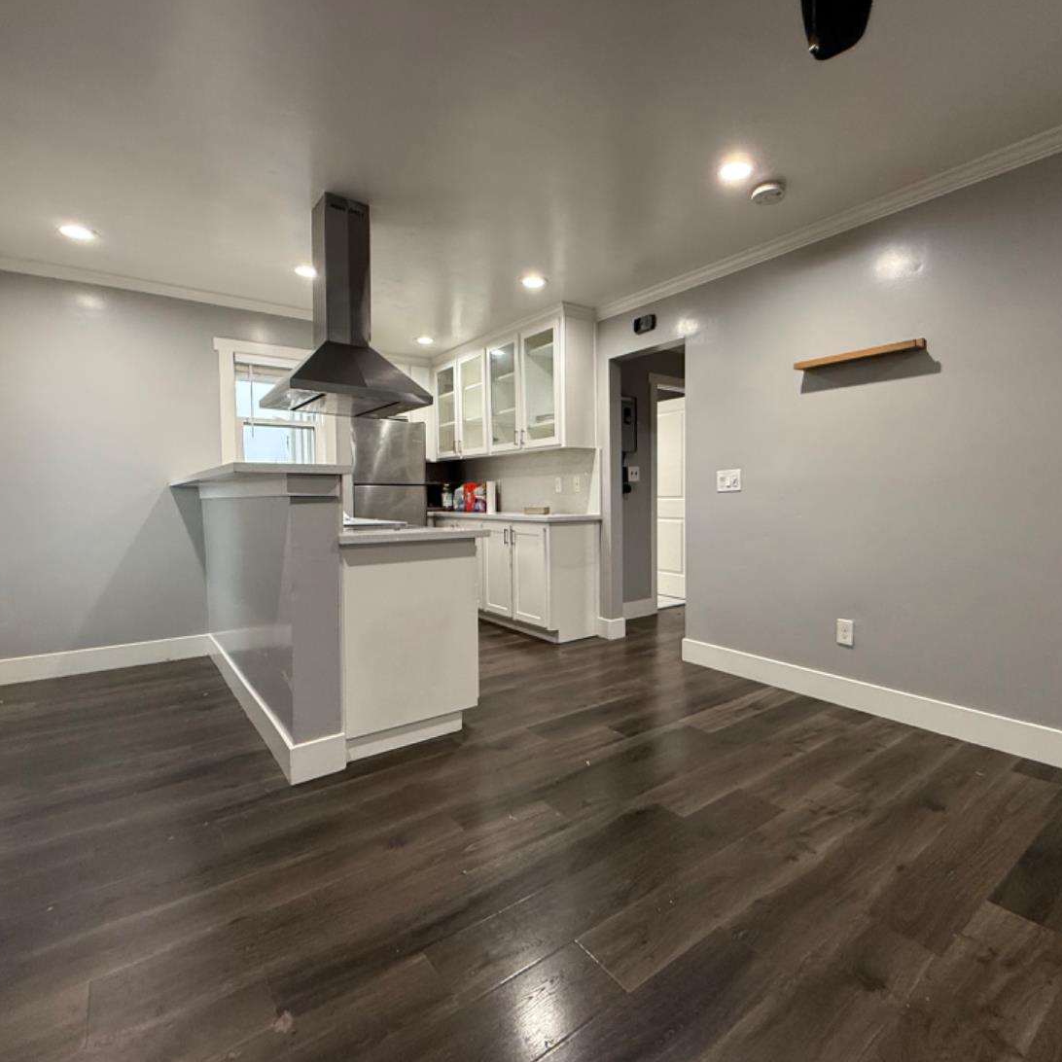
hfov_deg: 83.7
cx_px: 589
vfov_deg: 84.0
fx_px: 590
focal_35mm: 17
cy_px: 528
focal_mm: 2.22
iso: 400
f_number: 2.2
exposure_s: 1/120
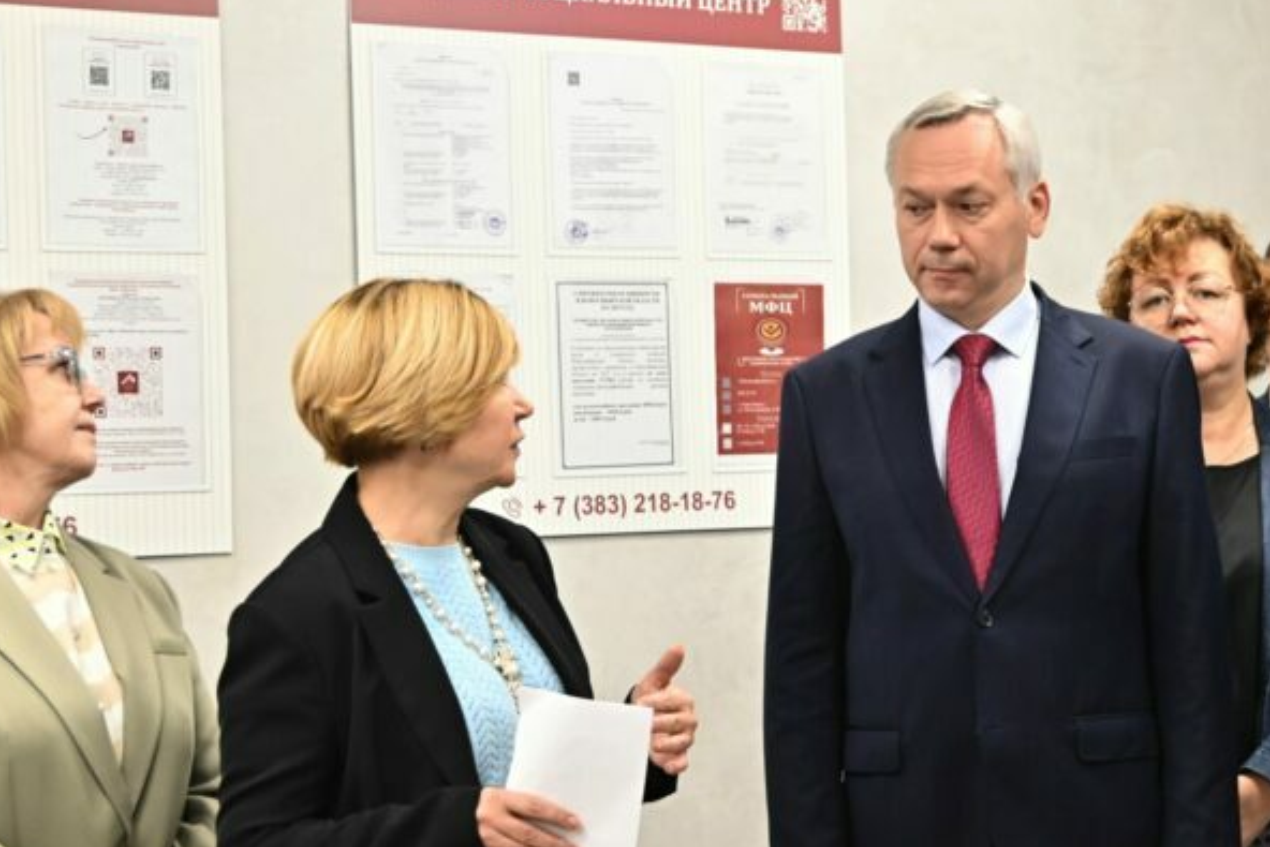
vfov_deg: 17.3
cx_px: 871
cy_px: 448
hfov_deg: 25.5
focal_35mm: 79
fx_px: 2787
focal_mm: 52
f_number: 8
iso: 2500
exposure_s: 1/60
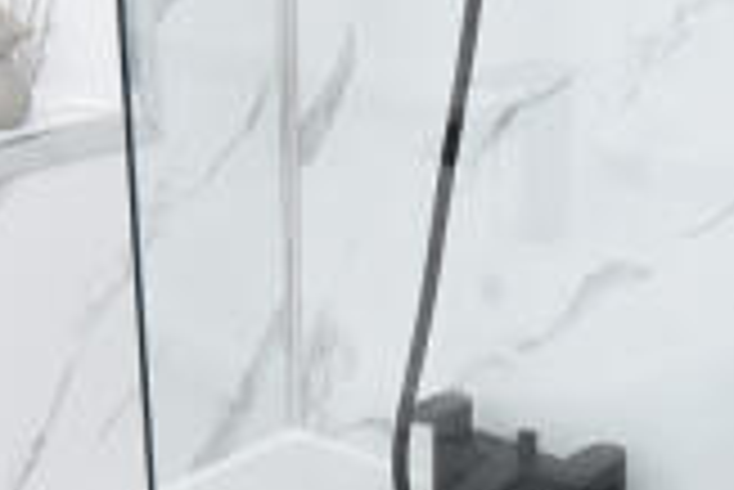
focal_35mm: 94
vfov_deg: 13.8
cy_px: 695
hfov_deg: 21.7
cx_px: 374
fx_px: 1918
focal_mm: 10
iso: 450
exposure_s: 1/250
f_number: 4.5
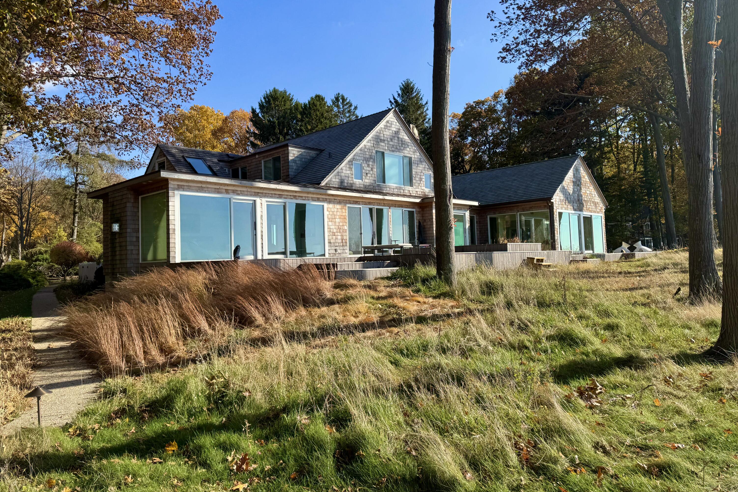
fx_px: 512
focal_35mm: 25
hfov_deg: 71.5
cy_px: 233
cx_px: 369
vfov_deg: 51.3
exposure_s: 1/2710
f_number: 1.78
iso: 80
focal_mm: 6.76
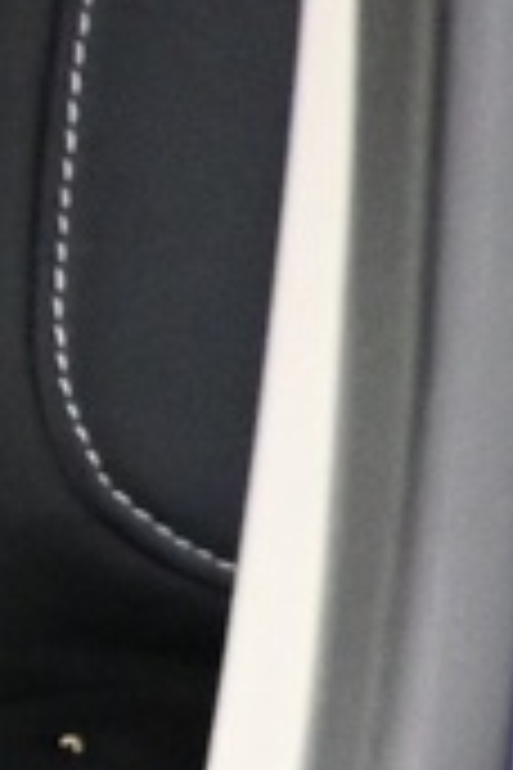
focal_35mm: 227
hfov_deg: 4.6
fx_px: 4852
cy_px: 1869
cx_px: -2452
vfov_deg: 8.3
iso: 2500
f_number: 3.5
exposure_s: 1/25
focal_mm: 16
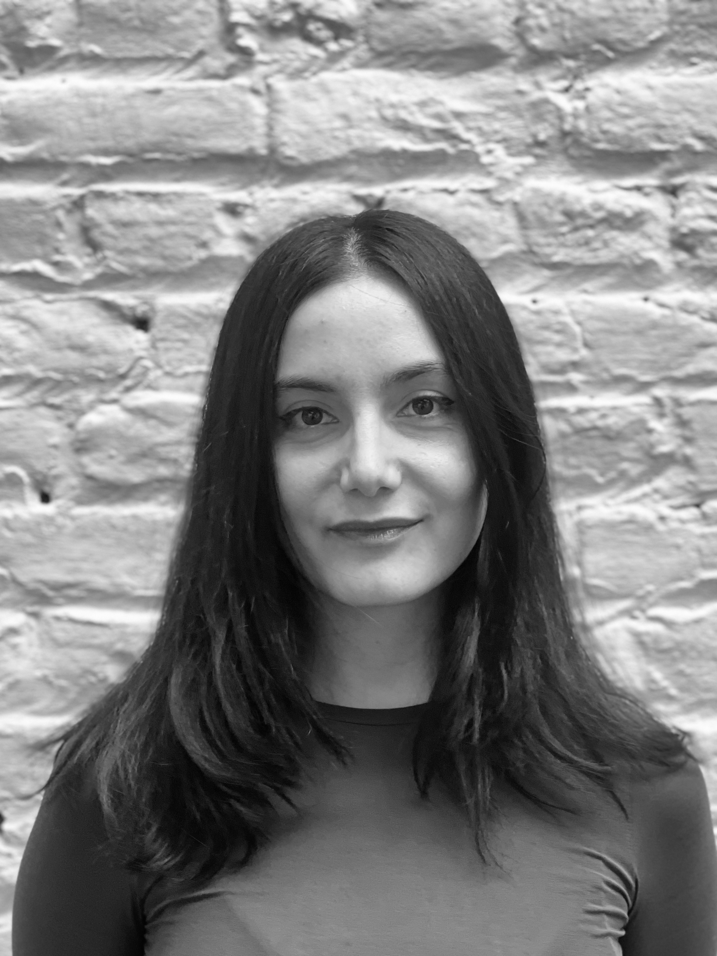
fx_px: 2126
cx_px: 358
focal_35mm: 77
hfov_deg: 19.1
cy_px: 478
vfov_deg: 25.3
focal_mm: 9
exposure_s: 1/40
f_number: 2.8
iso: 200
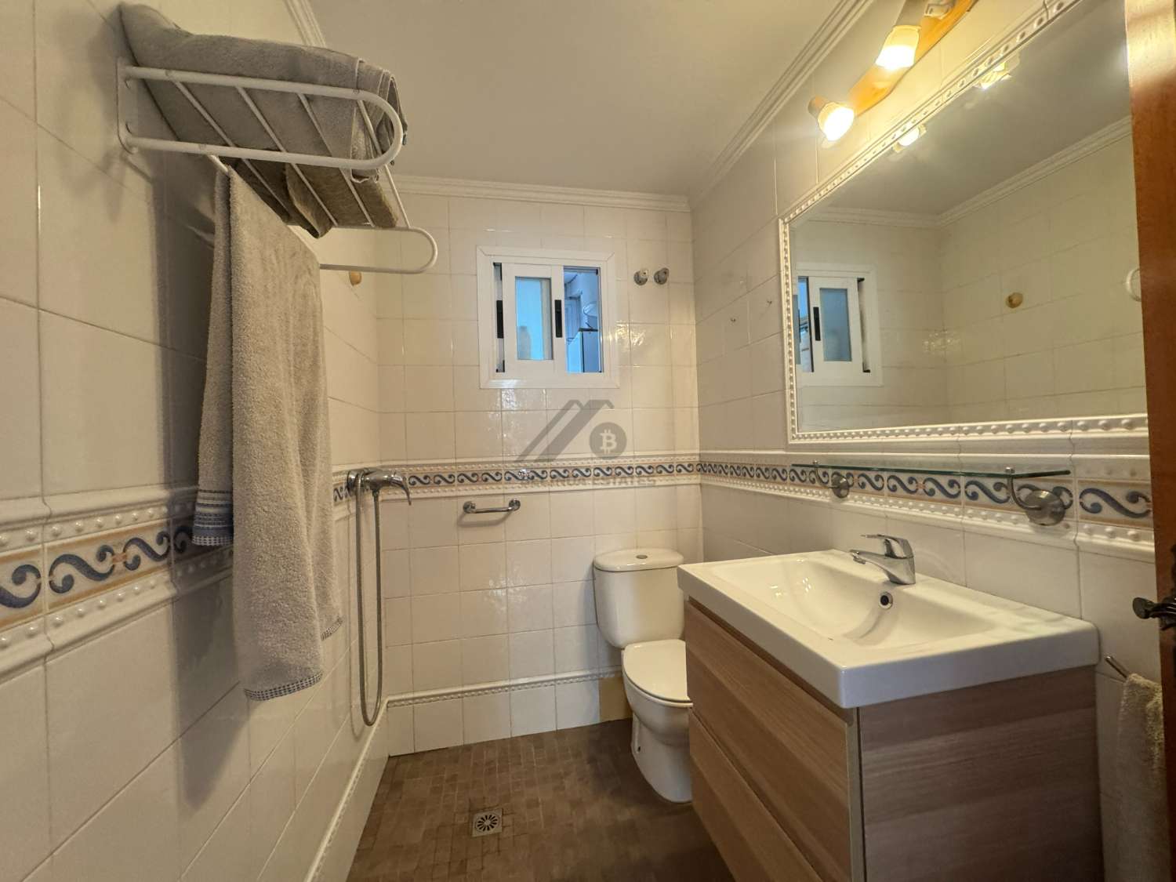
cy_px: 441
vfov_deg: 85.7
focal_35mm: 14
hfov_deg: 102.1
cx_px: 588
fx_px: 476
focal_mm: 2.22
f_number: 2.2
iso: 320
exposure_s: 1/98
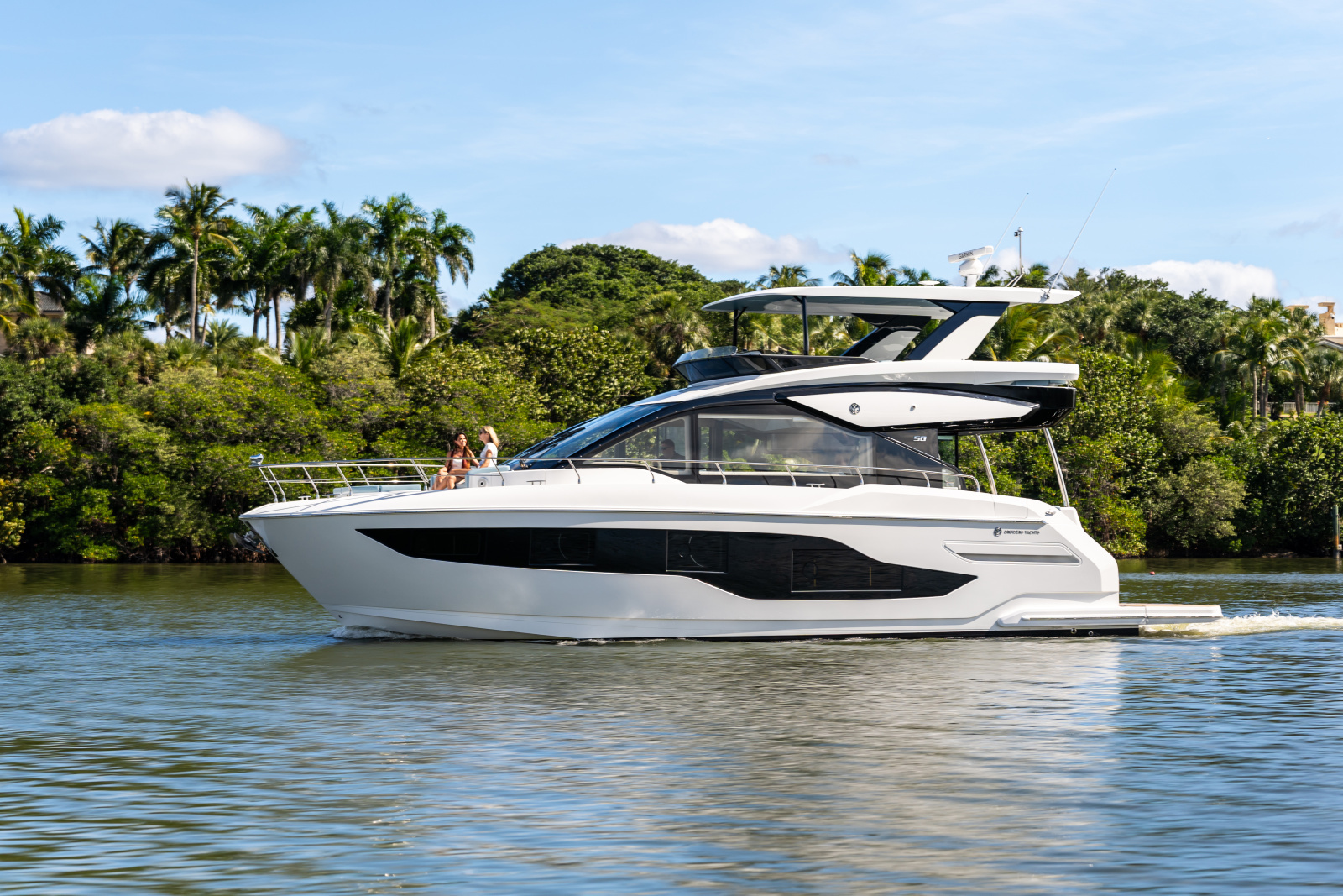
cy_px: 448
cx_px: 672
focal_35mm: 70
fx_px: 2611
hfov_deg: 28.8
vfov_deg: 19.5
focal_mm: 70
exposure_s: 1/20
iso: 100
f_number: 4
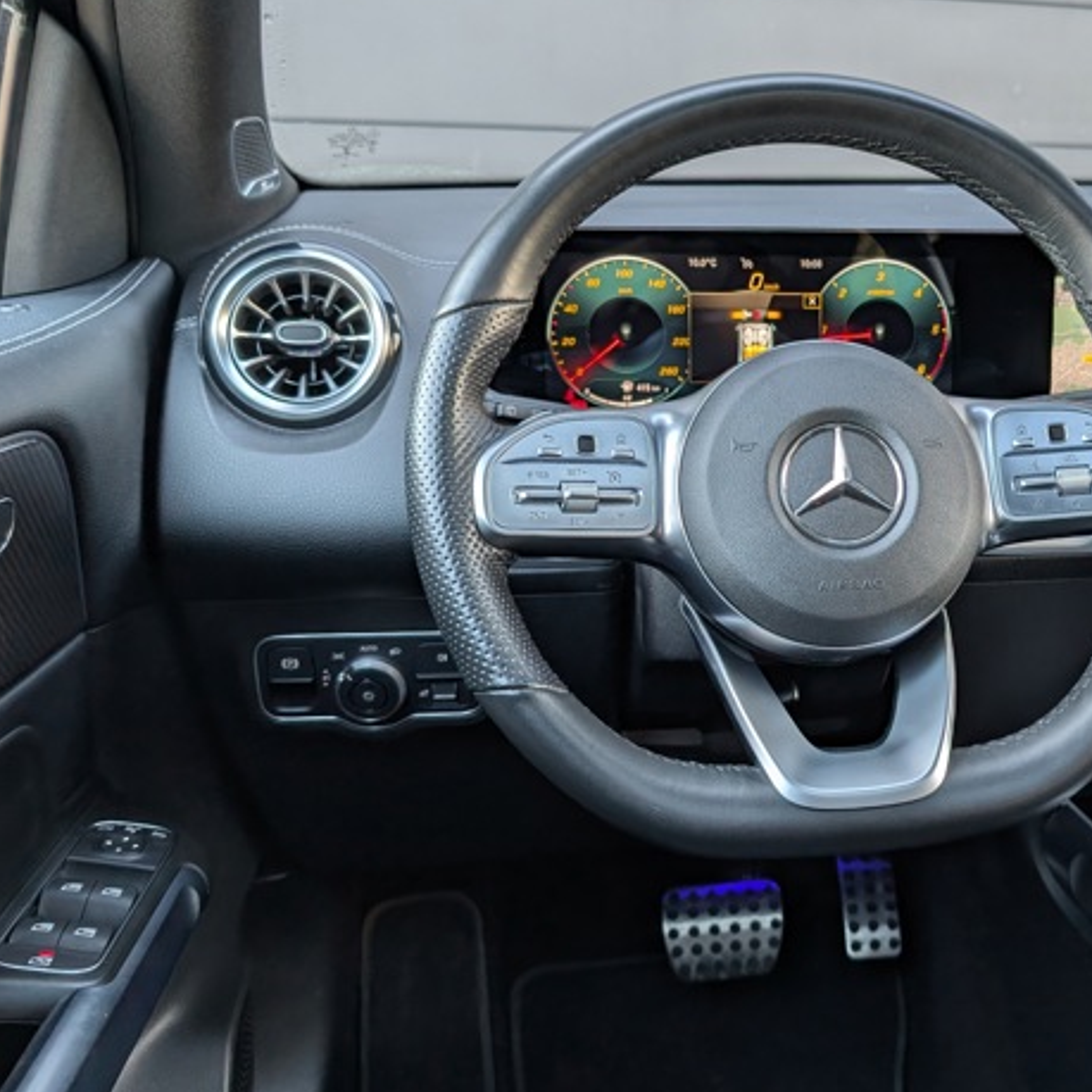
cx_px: 837
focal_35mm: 37
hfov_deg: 43.3
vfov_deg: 44.8
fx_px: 1321
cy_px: 452
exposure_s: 1/123
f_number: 1.68
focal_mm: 6.9
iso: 119
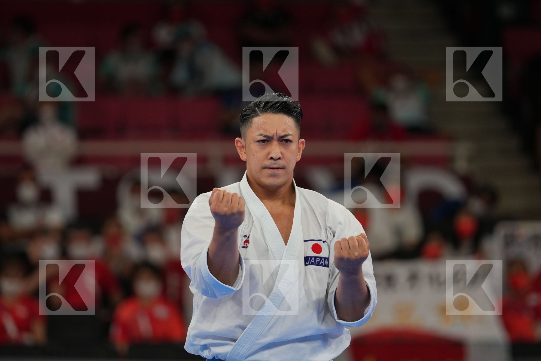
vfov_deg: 4.6
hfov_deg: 6.9
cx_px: 270
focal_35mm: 300
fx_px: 4508
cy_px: 180
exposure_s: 1/1000
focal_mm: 200
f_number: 2.8
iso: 500
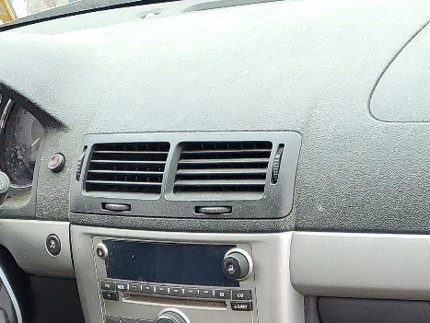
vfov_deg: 15.0
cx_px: 250
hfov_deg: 22.0
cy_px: 529
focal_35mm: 89
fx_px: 1106
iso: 50
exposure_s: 1/130
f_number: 1.5
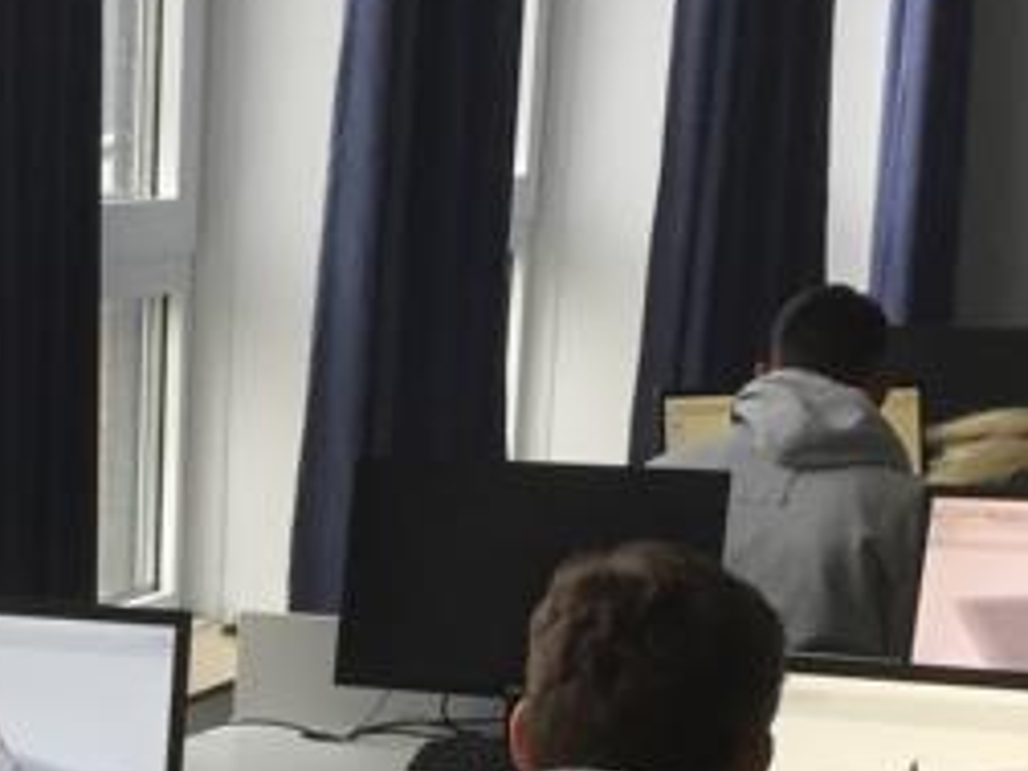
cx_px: -131
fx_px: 3504
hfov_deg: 16.2
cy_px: 1179
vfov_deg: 12.0
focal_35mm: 118
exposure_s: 1/33
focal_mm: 4.15
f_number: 2.2
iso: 40
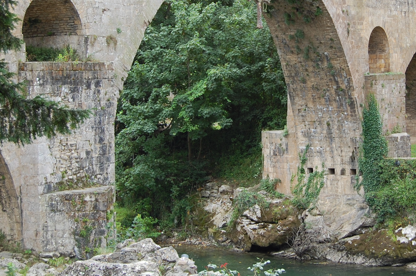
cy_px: 63
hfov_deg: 23.1
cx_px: 265
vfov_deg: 15.4
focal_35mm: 88
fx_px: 1016
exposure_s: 1/125
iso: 200
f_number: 5.6
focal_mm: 32
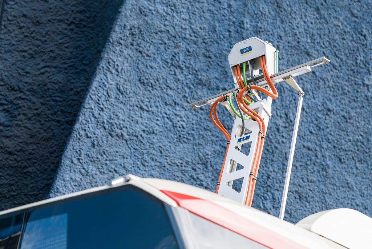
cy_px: 124
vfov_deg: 13.1
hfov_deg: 19.4
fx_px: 1086
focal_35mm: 105
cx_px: 186
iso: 125
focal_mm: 70
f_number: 4
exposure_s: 1/250
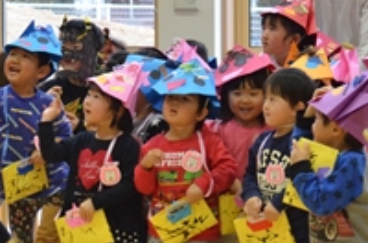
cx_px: 75
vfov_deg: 6.5
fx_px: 2140
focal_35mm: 210
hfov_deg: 9.8
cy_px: 104
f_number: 6.3
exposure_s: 1/250
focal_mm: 56
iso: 3200
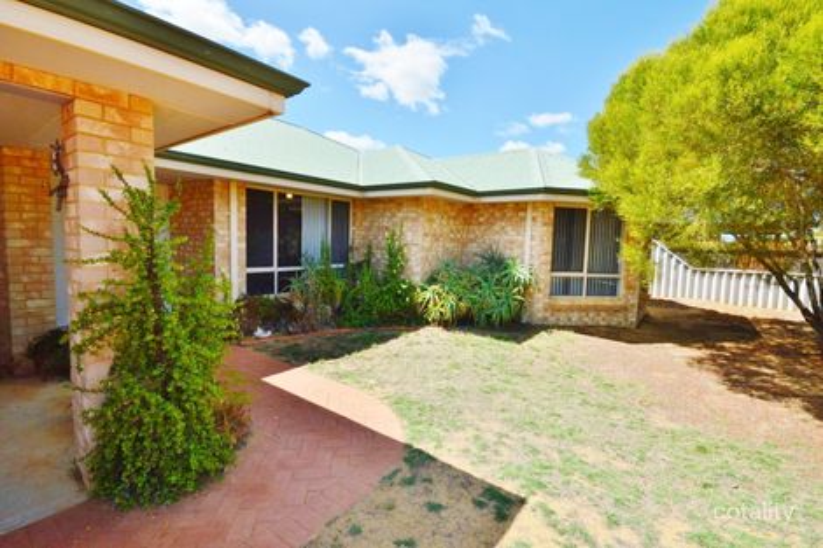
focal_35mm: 15
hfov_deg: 100.4
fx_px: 343
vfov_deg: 77.3
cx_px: 412
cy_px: 274
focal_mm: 10
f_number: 11
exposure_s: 1/500
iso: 320
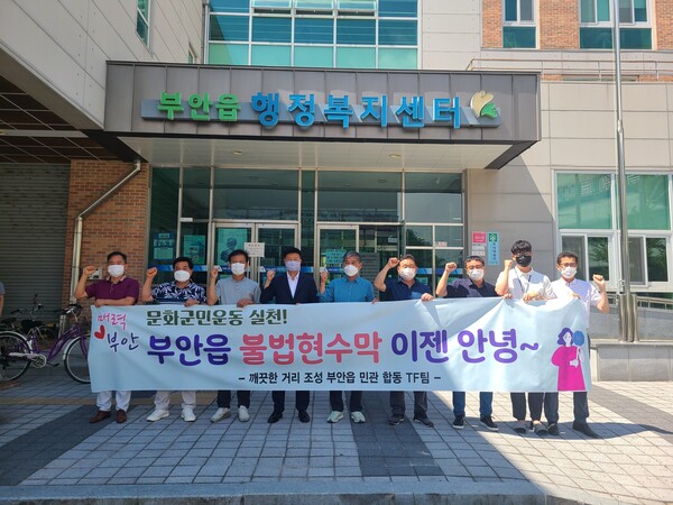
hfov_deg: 67.3
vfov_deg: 53.1
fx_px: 505
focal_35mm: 26
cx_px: 336
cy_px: 252
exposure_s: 1/1157
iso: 40
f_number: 1.8
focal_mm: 5.4
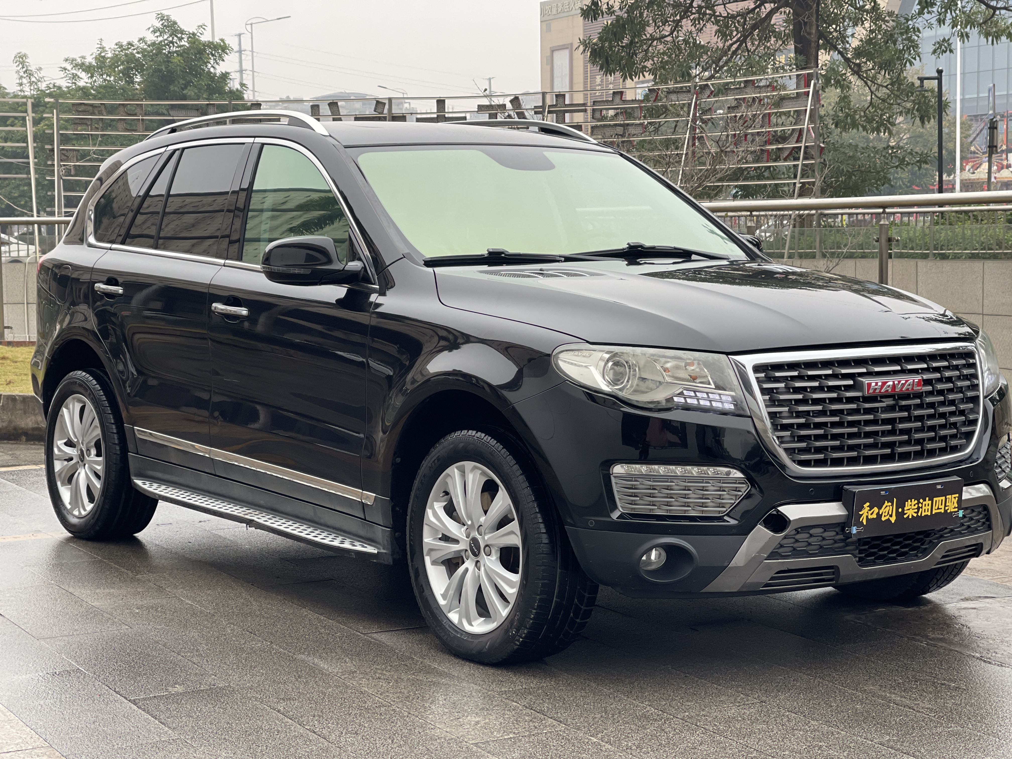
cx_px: 506
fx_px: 1871
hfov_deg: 30.3
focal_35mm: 64
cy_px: 380
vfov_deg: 22.9
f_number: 2.2
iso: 80
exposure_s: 1/121
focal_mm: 7.5
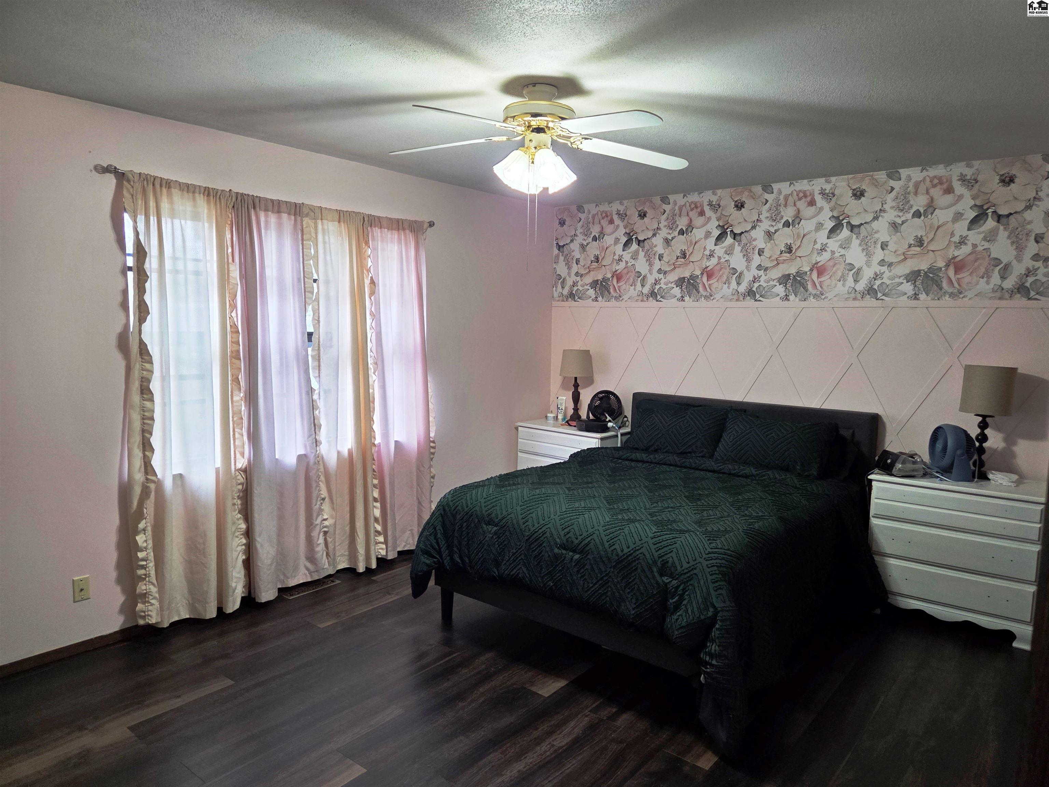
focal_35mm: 23
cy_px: 394
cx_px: 524
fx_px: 697
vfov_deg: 58.9
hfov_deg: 73.9
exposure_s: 1/120
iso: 250
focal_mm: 5.4
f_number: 1.8
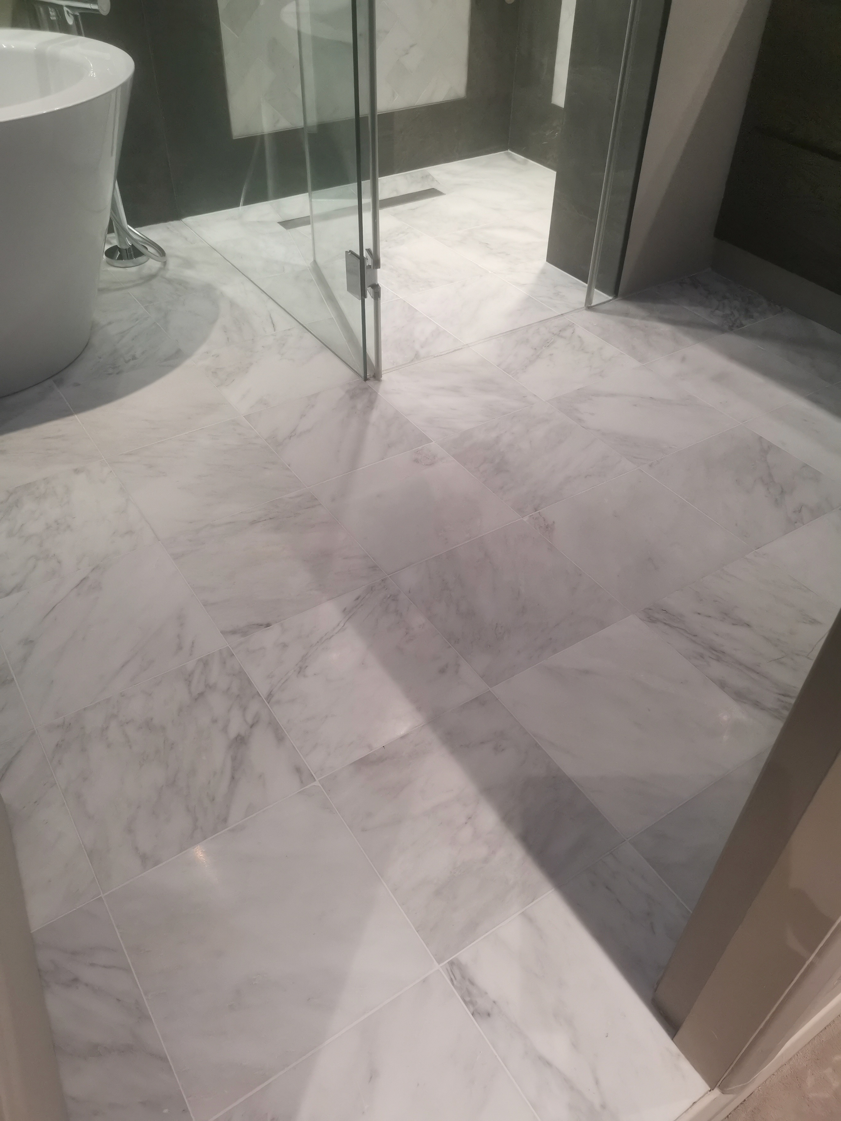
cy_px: 560
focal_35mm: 27
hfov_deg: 51.4
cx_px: 420
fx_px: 875
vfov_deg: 65.3
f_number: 1.8
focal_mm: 5.58
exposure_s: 1/100
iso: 250
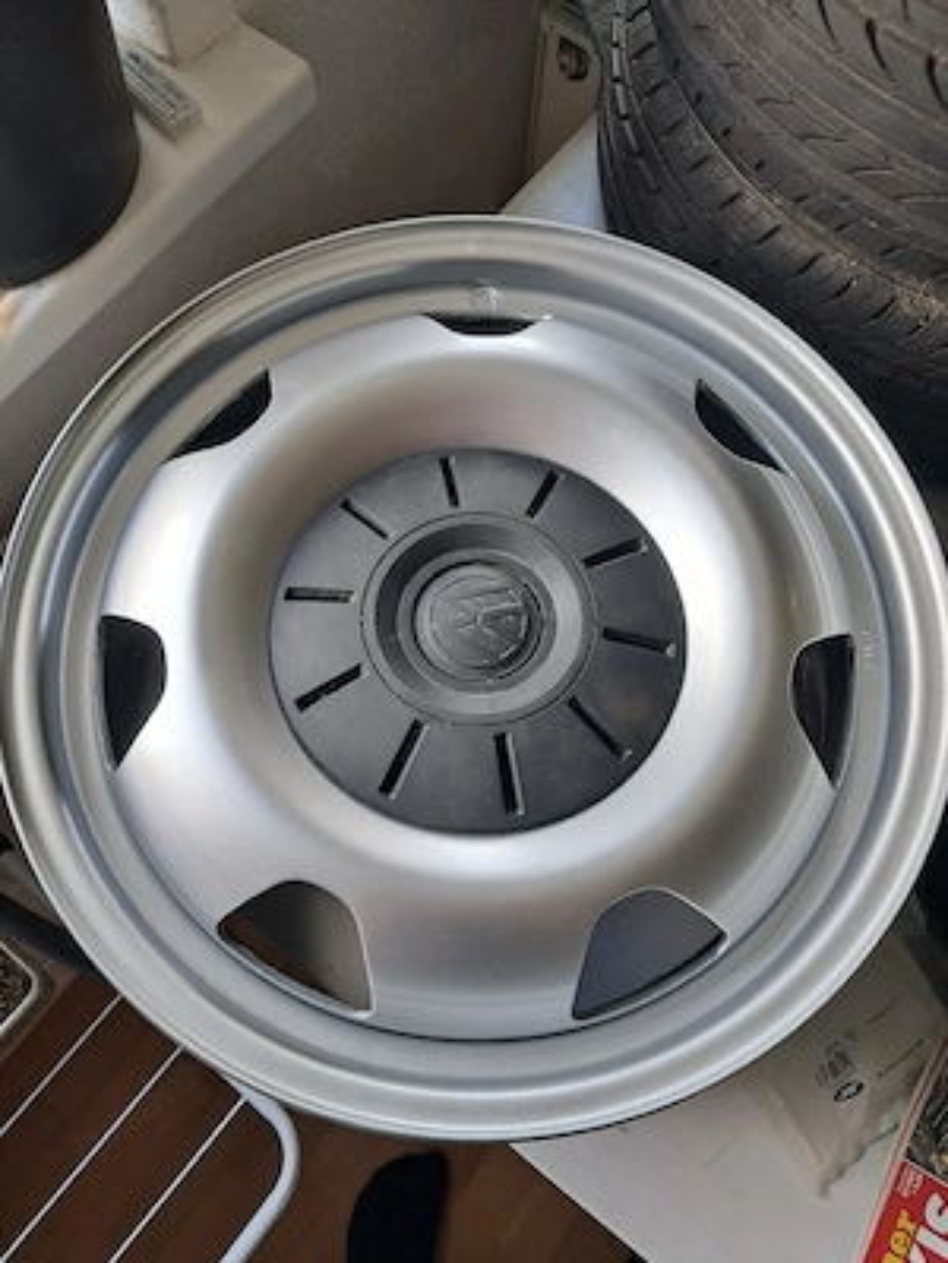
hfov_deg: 51.4
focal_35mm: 27
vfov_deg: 65.3
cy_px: 632
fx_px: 986
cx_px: 474
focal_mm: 4
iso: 64
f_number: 1.8
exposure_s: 1/60.2
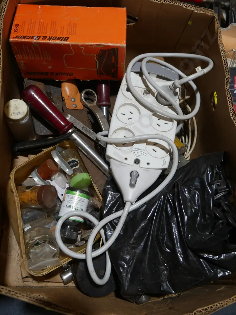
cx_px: 118
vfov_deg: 56.8
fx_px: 291
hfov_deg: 44.2
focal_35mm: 32
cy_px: 158
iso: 200
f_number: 3.6
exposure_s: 1/100
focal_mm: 16
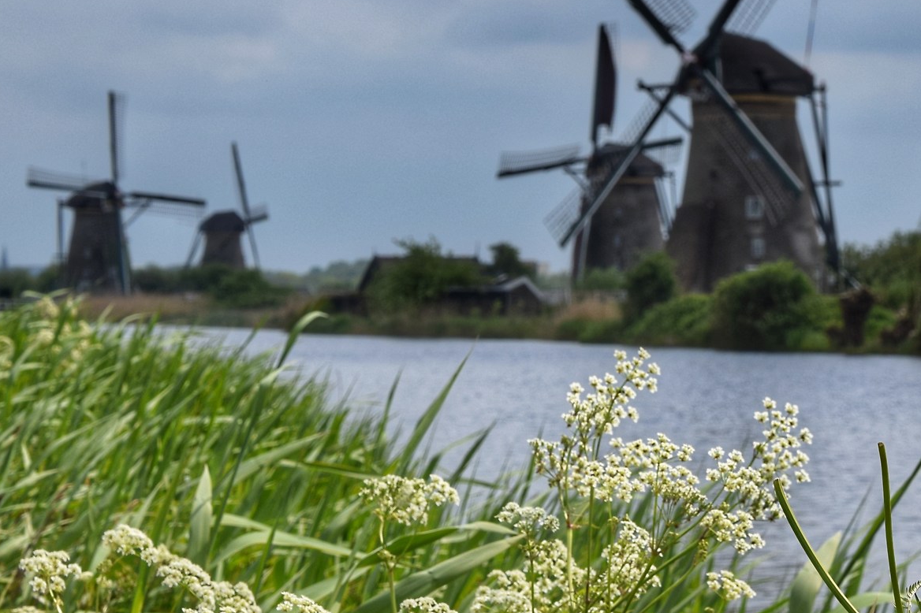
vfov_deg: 9.3
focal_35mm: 148
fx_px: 3785
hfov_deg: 13.8
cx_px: 740
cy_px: 184
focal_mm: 48
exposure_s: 1/400
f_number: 10
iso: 200
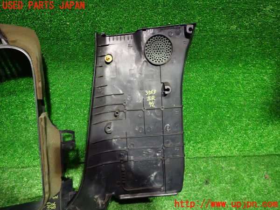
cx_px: 140
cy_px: 105
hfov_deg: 69.4
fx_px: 202
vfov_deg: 54.9
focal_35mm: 25
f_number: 2
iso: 800
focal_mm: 4.5
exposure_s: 1/30
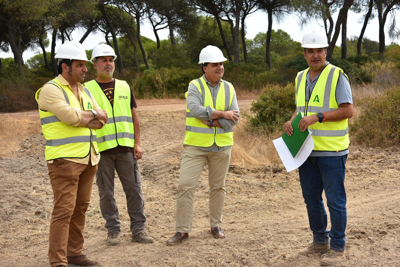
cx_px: 200
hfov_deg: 43.6
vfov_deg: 29.9
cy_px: 134
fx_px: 500
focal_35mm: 45
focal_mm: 30
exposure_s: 1/500
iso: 180
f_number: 8
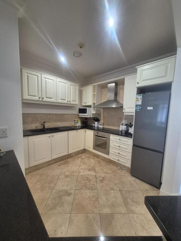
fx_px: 91
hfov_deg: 89.9
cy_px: 120
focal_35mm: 13
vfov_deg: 106.2
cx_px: 90
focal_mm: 1.74
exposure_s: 1/50
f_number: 2.2
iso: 400
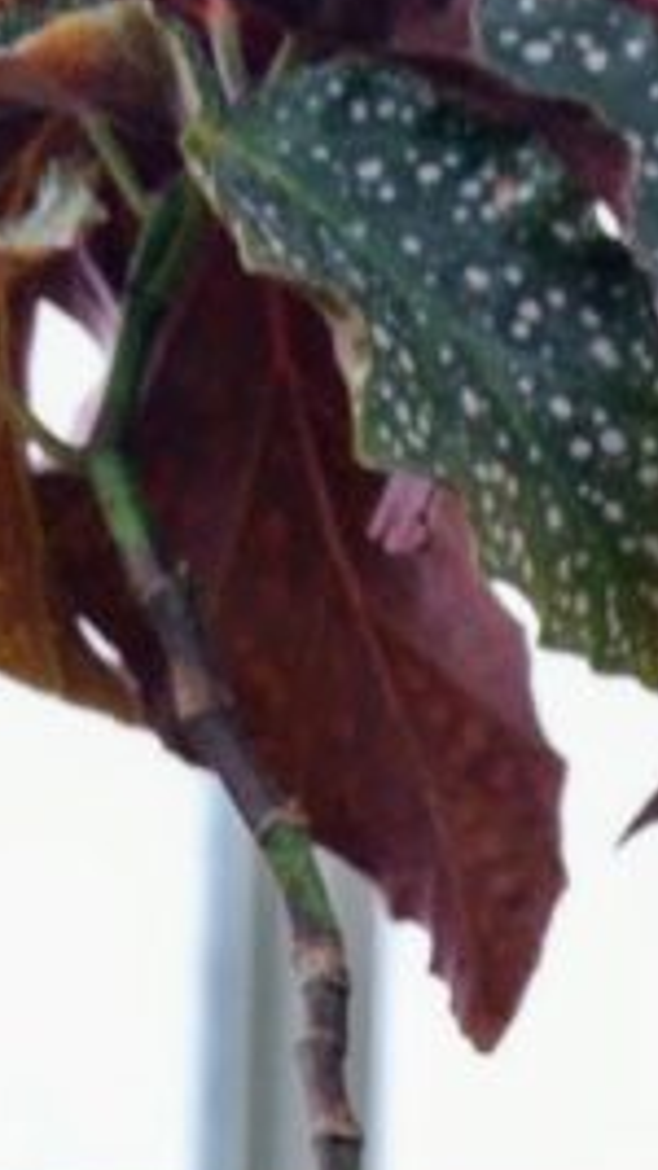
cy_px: 2127
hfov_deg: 3.3
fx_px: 11332
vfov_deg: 5.8
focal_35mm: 365
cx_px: 1307
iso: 400
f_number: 3.8
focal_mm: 30
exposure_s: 1/40
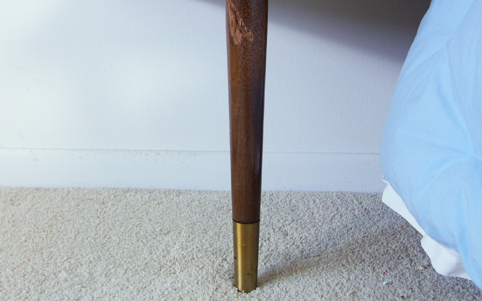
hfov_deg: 47.2
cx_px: 231
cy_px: 105
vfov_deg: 30.4
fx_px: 552
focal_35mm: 42
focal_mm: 8.88
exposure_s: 1/13
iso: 100
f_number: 3.5
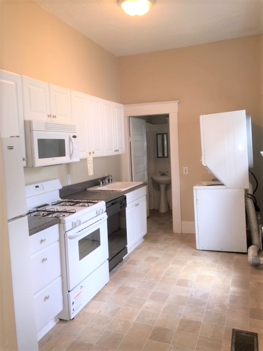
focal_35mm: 29
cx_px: 132
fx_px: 294
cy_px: 176
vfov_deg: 61.7
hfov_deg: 48.2
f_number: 2.2
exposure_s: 1/30
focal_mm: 4.15
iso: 32
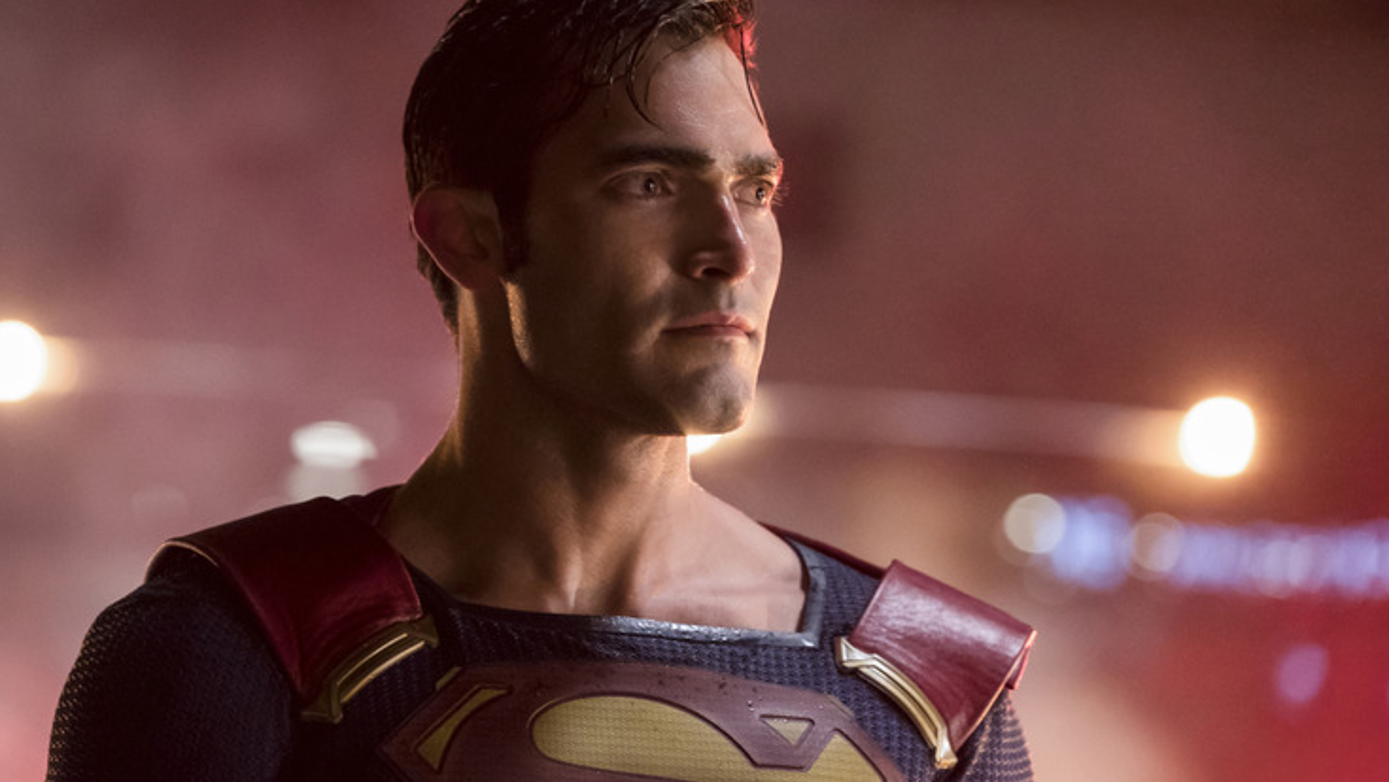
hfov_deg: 12.7
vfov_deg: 7.1
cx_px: 669
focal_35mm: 170
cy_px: 387
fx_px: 6263
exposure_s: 1/125
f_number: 3.2
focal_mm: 102.2
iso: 6400
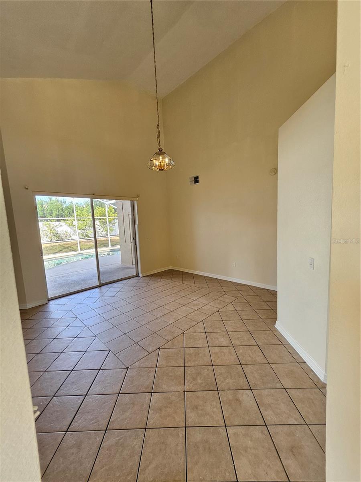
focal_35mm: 13
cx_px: 180
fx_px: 181
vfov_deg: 106.2
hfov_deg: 89.9
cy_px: 241
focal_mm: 1.74
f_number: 2.2
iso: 64
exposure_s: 1/60
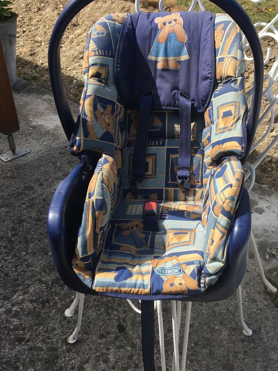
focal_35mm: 39
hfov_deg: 36.7
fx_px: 418
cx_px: 165
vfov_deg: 47.8
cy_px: 169
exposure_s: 1/845
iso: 25
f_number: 2.2
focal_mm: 4.15
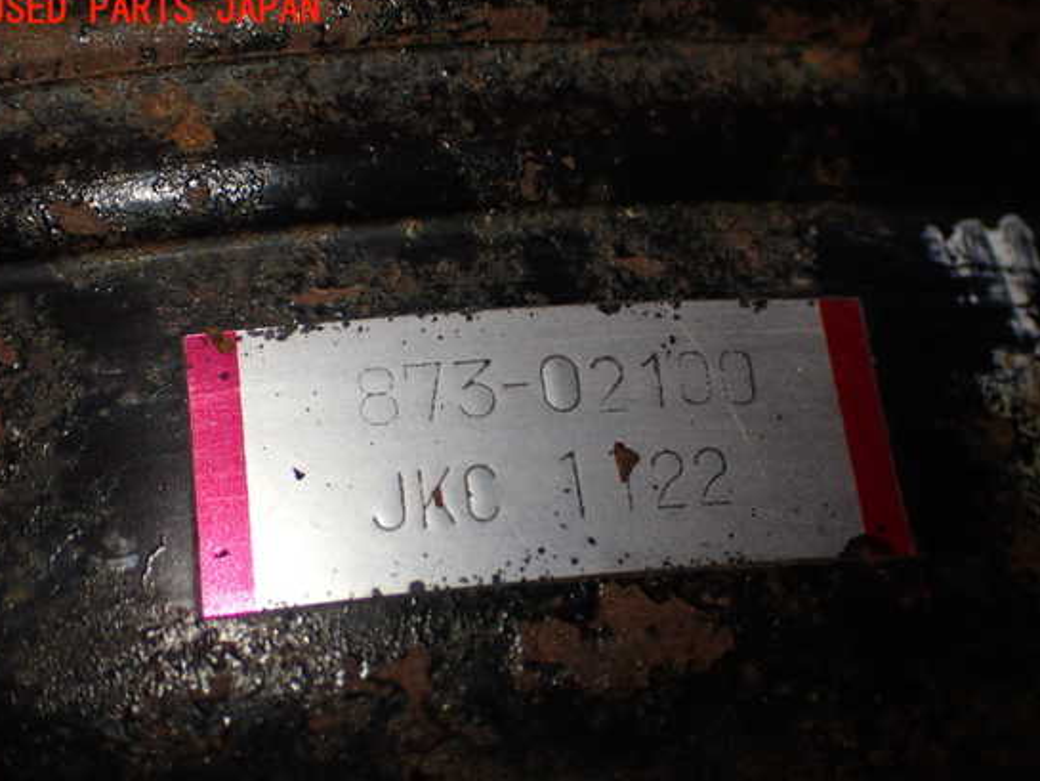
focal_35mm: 55
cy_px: 416
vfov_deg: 26.6
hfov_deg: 34.9
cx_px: 546
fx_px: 1653
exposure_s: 1/200
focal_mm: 9.01
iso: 250
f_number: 3.2
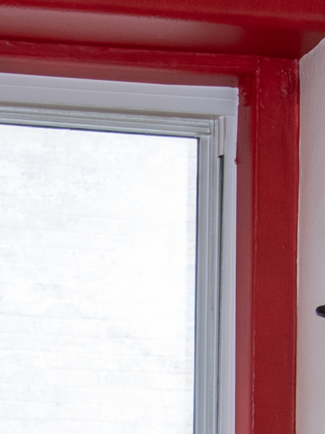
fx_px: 1978
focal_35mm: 158
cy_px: 810
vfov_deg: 11.5
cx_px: -200
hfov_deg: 9.1
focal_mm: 16
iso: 200
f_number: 11
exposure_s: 1/1.67
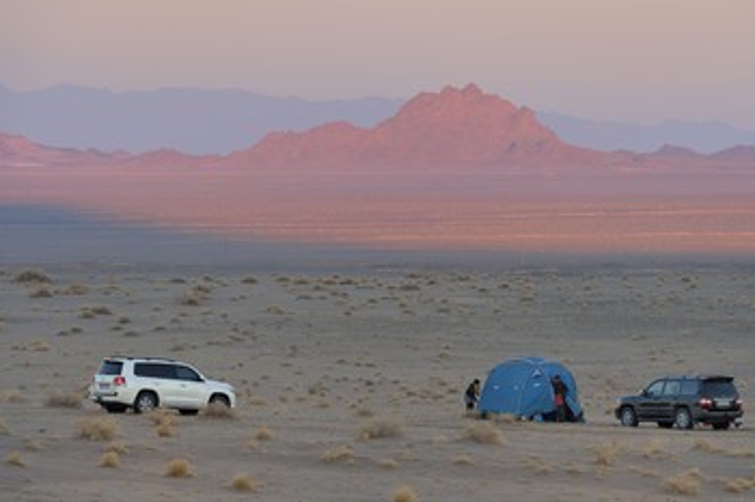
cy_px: 280
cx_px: 410
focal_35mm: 240
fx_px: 5031
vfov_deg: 5.7
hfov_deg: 8.6
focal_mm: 200
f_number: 7.1
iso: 400
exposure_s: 1/160
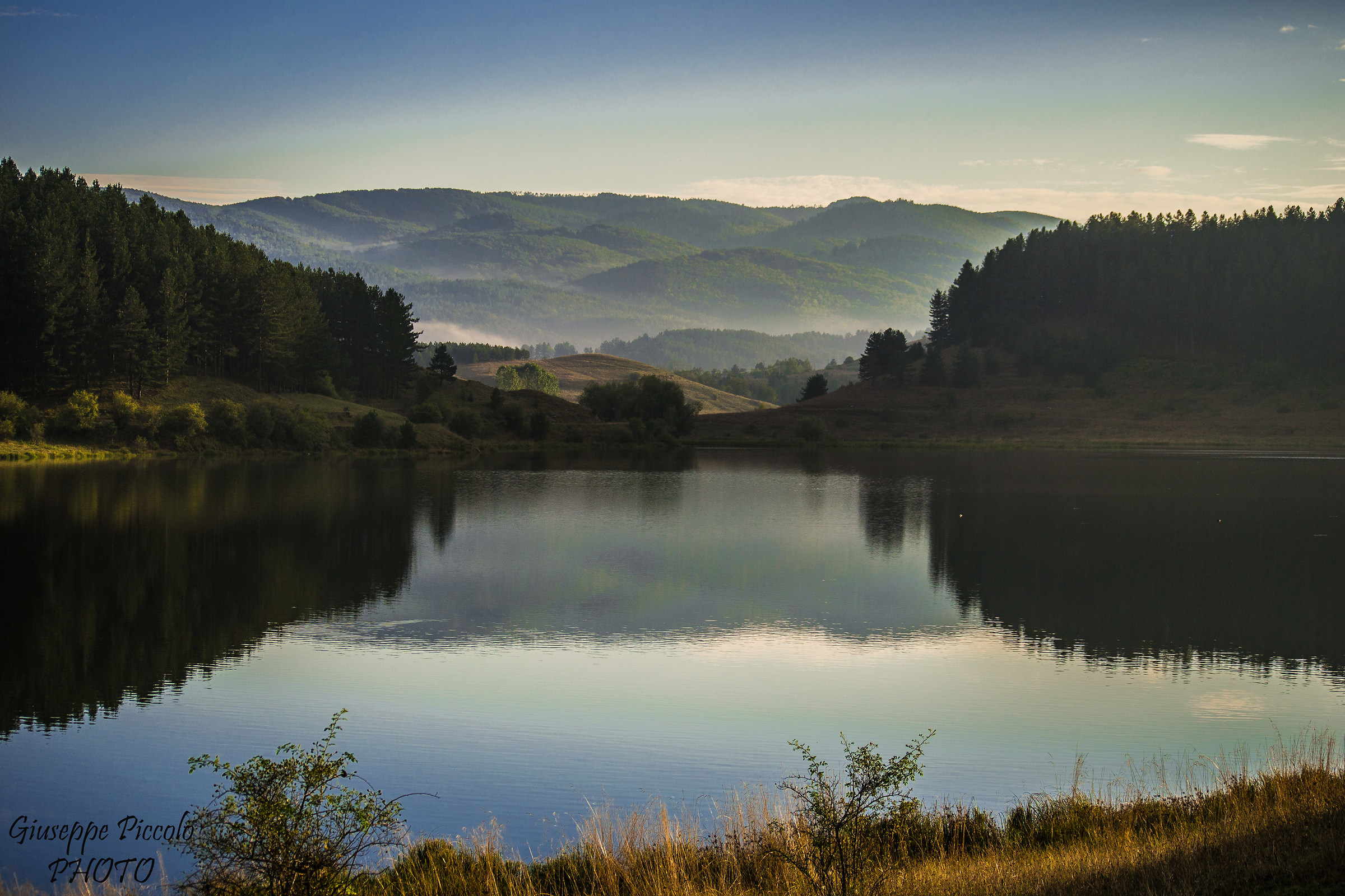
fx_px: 3082
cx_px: 672
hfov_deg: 24.6
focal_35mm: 82
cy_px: 448
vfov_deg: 16.6
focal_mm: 55
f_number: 4
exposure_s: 1/800
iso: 100
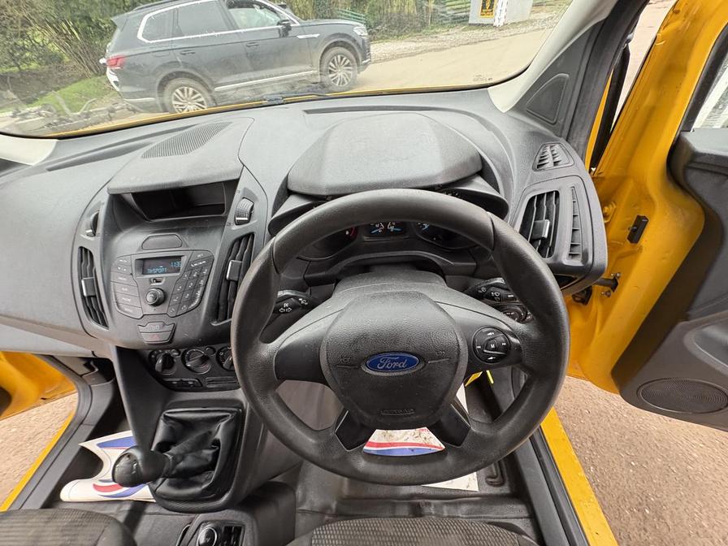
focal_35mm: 14
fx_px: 294
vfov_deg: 85.7
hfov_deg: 102.1
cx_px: 364
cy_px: 273
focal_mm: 2.22
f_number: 2.2
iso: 250
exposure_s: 1/60
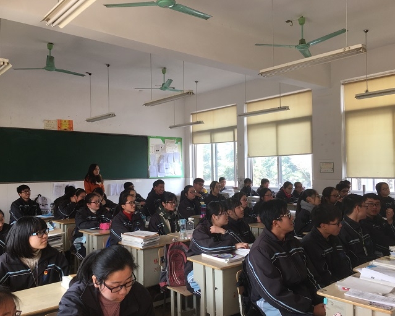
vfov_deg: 47.1
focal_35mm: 31
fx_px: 362
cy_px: 160
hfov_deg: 57.2
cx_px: 193
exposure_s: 1/50
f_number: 2.2
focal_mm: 4.15
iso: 32
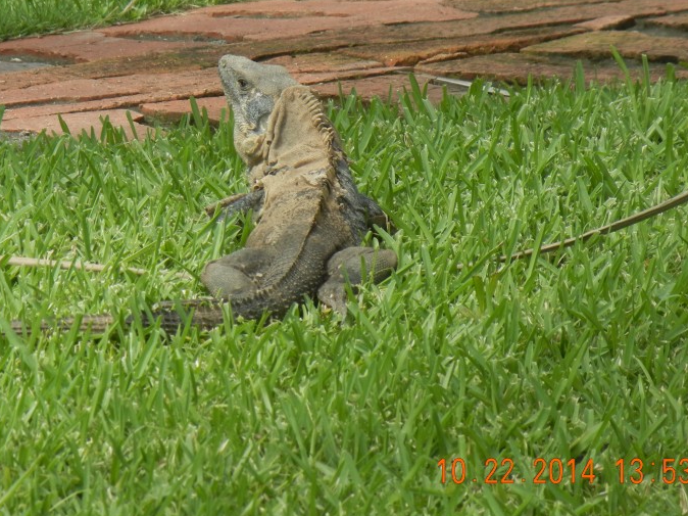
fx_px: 9060
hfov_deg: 4.3
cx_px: 234
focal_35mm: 456
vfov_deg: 3.3
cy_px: 160
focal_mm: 54
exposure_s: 1/331
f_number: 5.6
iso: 160
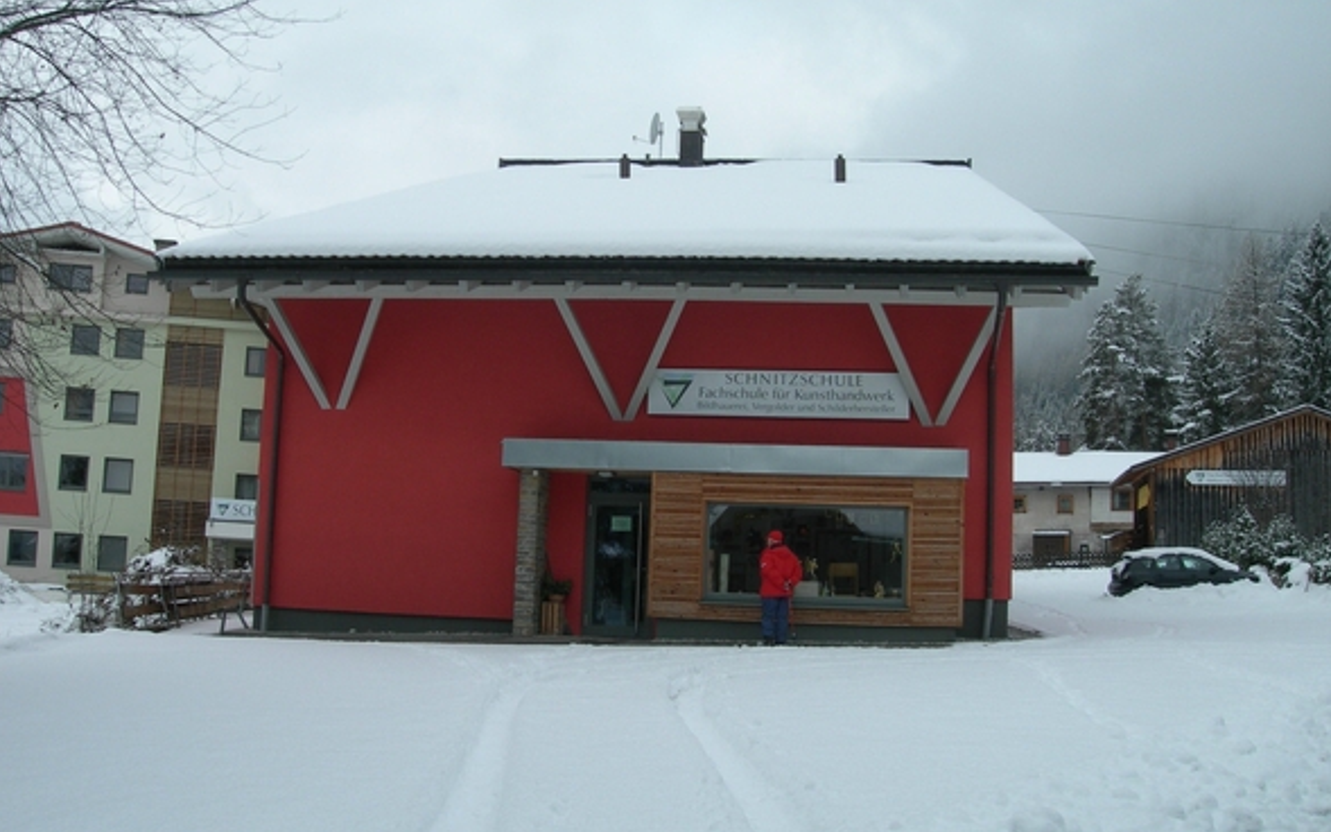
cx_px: 662
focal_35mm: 41
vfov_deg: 31.2
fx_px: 1487
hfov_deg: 48.2
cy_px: 398
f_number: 4.8
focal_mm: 7.8
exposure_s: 1/562
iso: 50
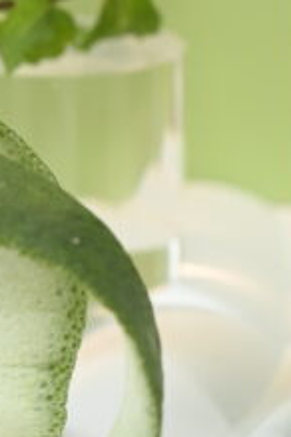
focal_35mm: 309
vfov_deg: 6.6
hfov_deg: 4.4
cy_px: -141
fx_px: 3746
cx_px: 488
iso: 640
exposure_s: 1/100
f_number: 5.6
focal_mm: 75
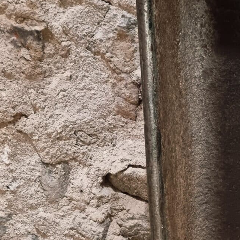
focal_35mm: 67
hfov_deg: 24.2
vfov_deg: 25.0
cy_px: 212
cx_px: 259
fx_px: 526
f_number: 1.8
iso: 800
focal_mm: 6.7
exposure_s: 1/25
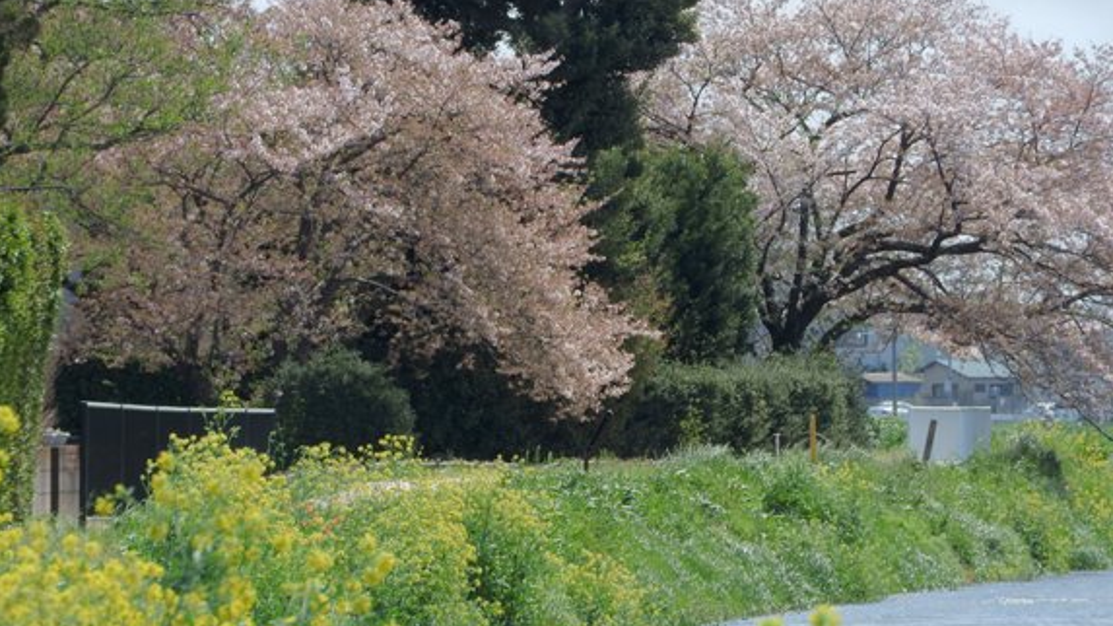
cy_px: 412
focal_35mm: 438
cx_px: 556
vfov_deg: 2.8
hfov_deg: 4.9
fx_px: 12923
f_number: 5.6
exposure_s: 1/500
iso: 140
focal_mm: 71.7
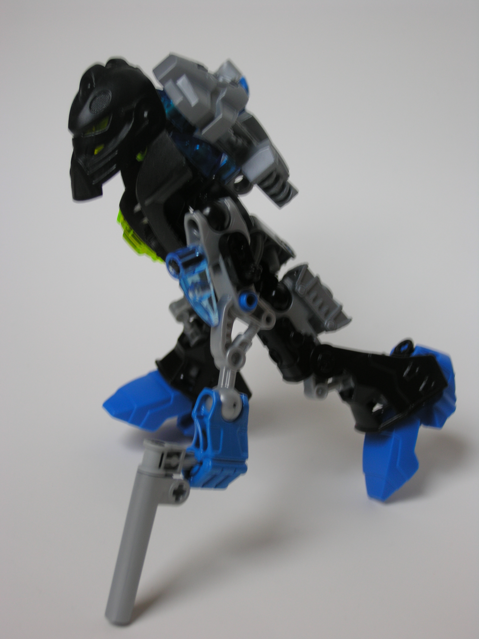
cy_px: 320
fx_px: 1033
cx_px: 240
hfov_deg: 26.1
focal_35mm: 56
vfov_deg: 34.3
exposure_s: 1/5
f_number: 3.8
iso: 50
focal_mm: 14.2
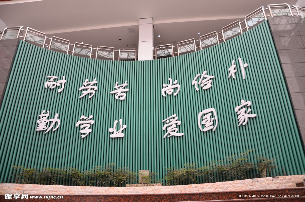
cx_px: 152
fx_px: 228
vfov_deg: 47.7
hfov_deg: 67.5
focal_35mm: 27
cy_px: 101
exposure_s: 1/60
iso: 100
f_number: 3.5
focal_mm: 18
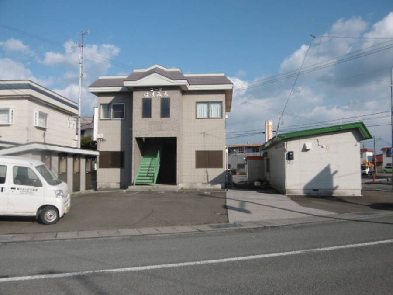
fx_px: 363
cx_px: 196
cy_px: 148
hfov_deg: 56.8
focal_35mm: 32
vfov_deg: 44.2
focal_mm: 5.8
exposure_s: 1/250
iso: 100
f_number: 8.8
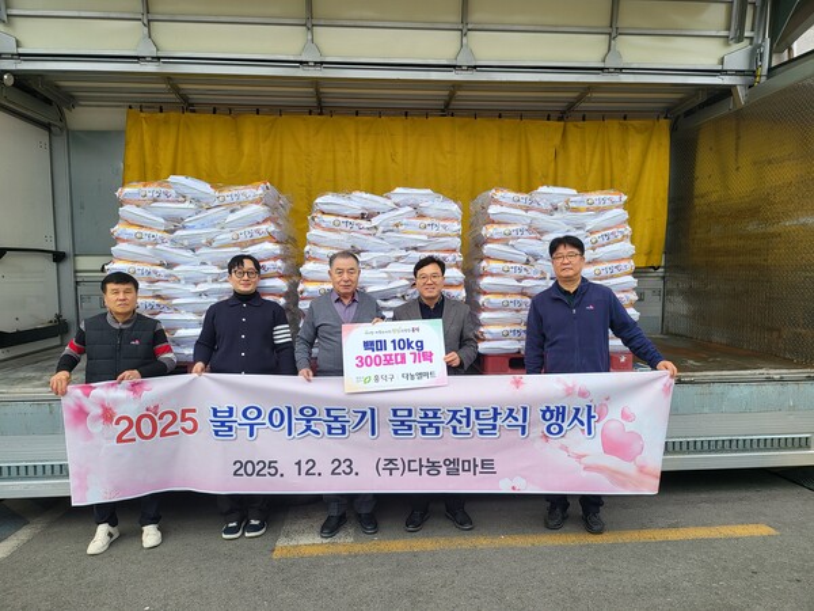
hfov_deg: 71.6
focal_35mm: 24
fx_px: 564
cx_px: 407
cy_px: 306
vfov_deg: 56.8
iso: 40
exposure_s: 1/354
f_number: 1.8
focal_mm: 5
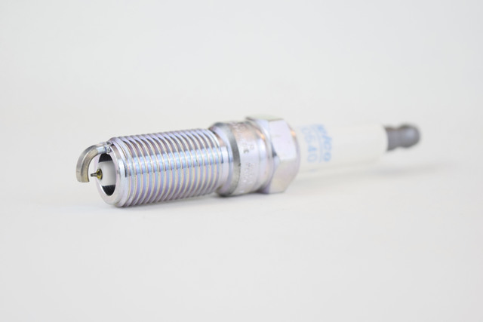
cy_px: 161
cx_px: 242
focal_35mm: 82
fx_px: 1107
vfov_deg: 16.6
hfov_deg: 24.6
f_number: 5.6
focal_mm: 55
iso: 900
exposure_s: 1/60
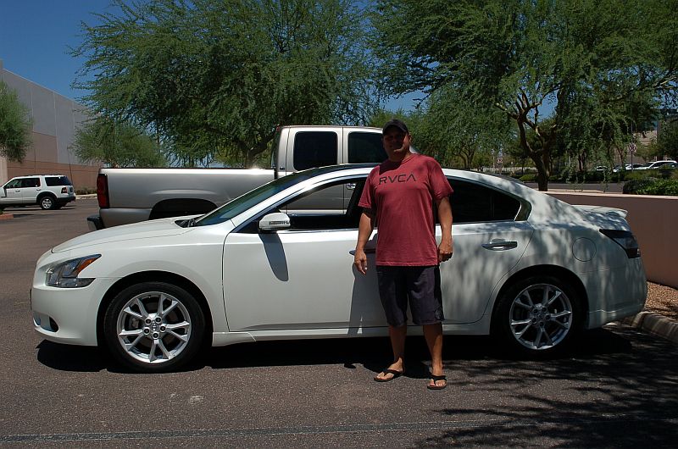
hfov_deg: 49.6
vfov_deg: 34.1
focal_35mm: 39
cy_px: 224
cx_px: 339
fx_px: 733
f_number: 11
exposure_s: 1/500
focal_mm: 26
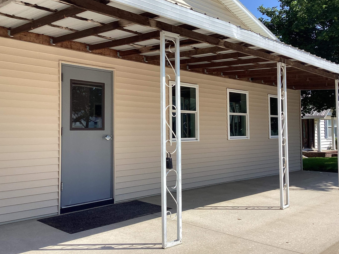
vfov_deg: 40.7
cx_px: 159
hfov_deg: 52.6
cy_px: 119
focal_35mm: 35
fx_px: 343
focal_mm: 3.3
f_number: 2.4
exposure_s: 1/926
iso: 25
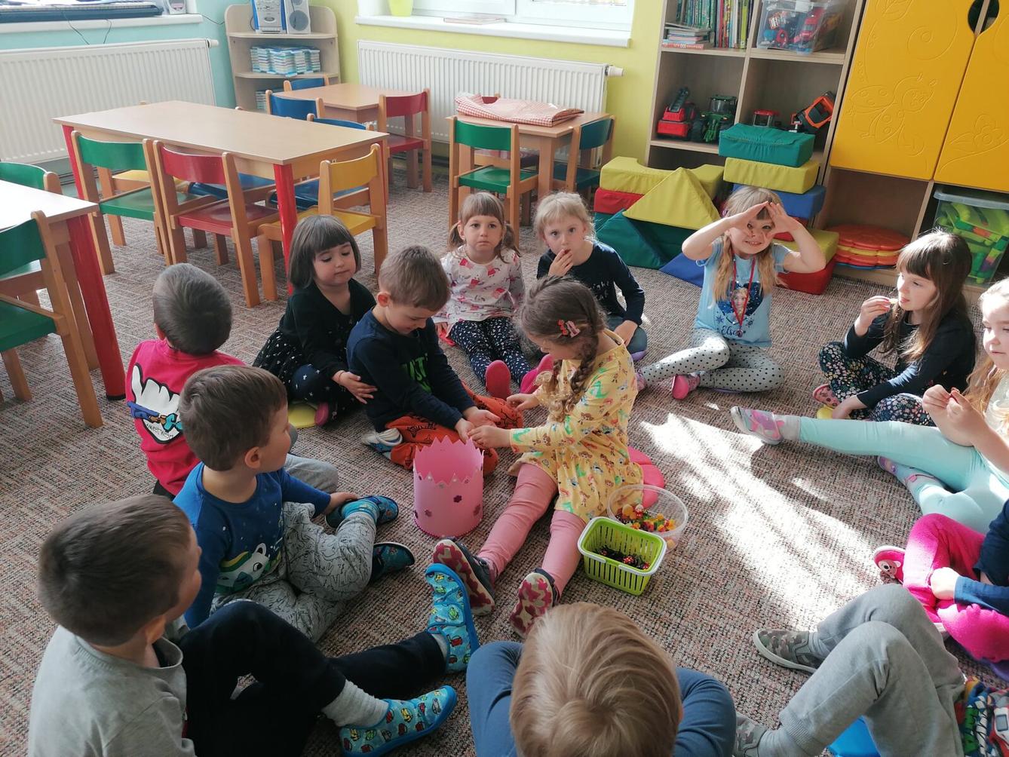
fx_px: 787
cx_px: 504
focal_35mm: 27
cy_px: 378
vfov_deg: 51.4
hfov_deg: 65.3
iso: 80
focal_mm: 4.75
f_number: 1.8
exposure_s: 1/100
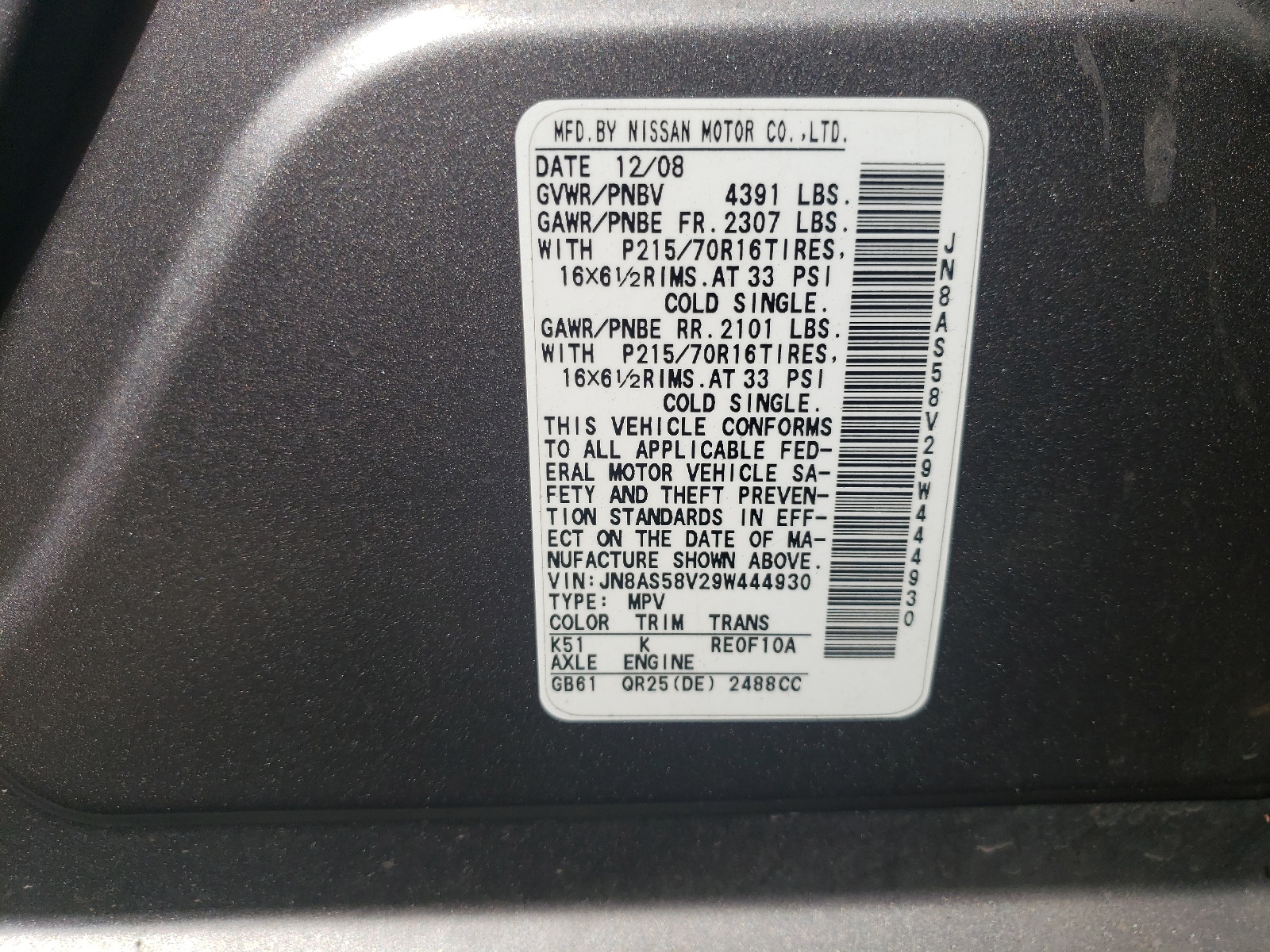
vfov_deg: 53.1
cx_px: 635
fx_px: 954
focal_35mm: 26
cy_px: 476
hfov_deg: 67.3
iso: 50
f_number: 1.5
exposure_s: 1/3333
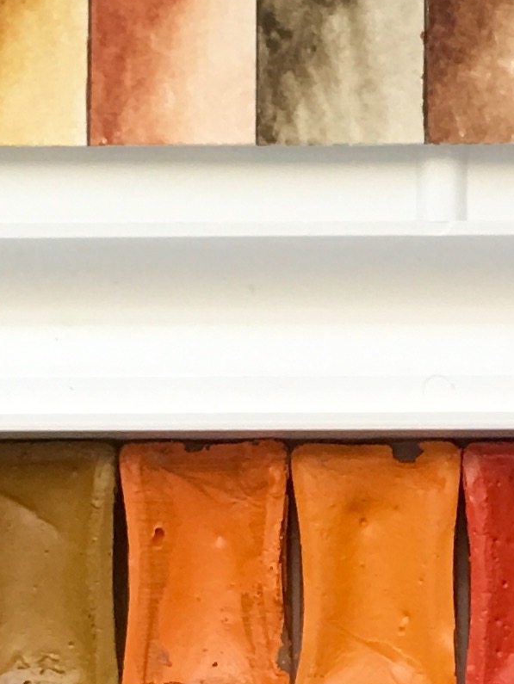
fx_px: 2908
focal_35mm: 147
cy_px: 745
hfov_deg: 10.1
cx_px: 455
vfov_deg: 13.2
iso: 25
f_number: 2.2
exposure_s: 1/15
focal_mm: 4.15
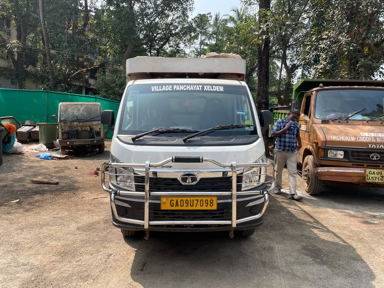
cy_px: 144
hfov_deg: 67.3
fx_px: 289
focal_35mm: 26
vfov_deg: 53.1
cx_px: 192
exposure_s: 1/1473
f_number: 1.6
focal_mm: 4.2
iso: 32
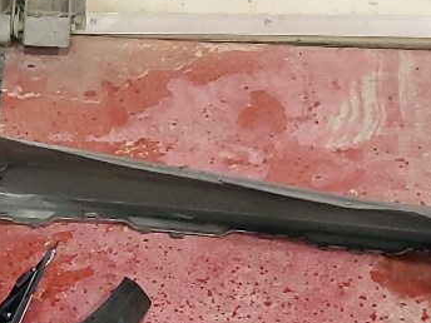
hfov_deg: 15.7
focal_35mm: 121
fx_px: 1507
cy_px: 532
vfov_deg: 11.6
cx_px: -83
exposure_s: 1/60.2
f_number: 1.5
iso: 221
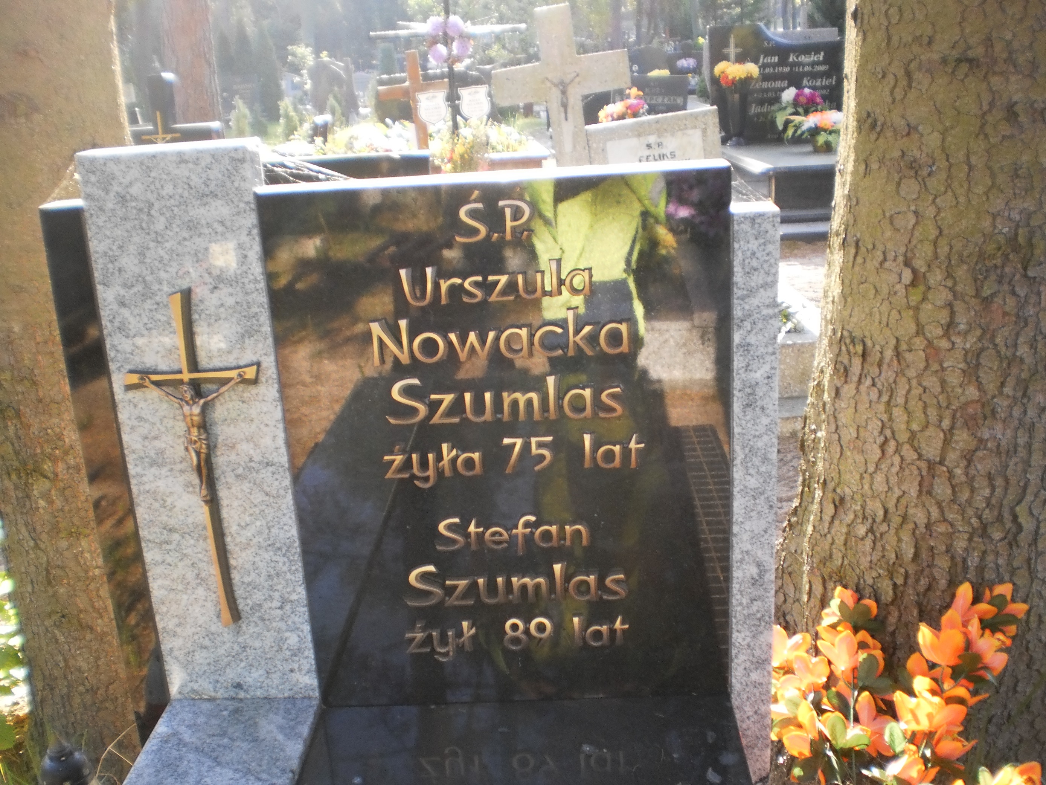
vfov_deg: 39.7
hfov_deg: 51.4
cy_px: 392
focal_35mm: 36
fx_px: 1088
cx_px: 523
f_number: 3.1
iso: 100
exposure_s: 1/60
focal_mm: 6.3
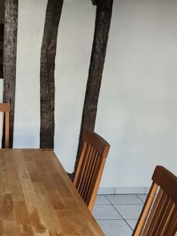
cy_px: 232
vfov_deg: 34.9
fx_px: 340
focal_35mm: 50
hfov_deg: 27.4
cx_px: -3
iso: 500
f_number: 1.8
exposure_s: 1/100
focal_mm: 6.4
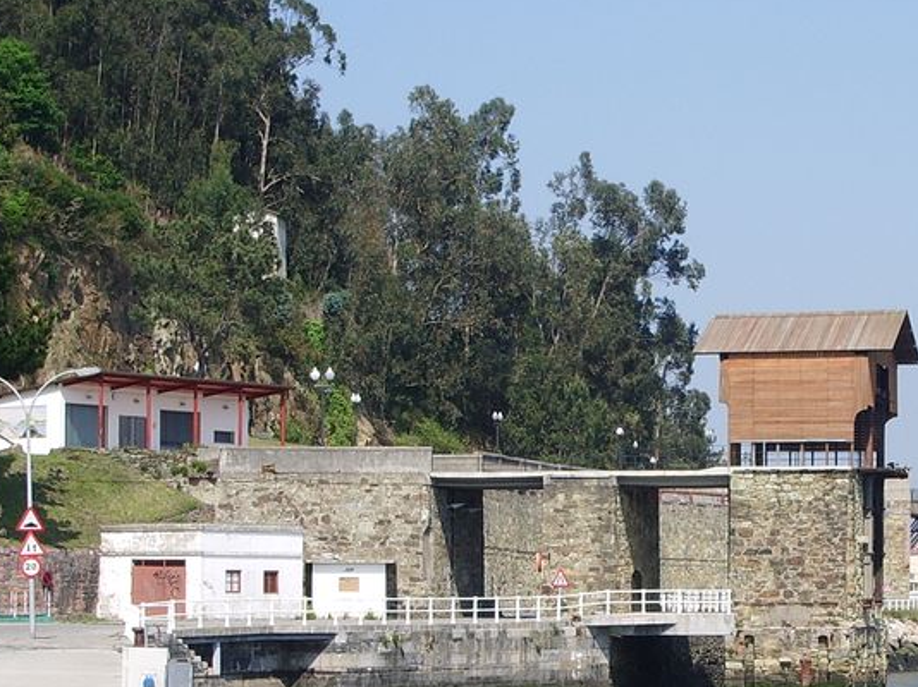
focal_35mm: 119
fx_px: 3154
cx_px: 717
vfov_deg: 12.4
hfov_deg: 16.5
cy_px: 510
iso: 50
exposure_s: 1/250
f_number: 5.6
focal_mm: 10.2
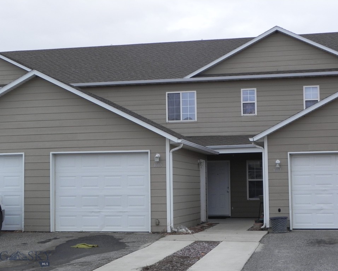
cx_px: 164
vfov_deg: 22.2
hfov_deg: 27.5
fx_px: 690
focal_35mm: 69
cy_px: 135
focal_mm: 11.8
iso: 160
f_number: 6.3
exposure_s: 1/358
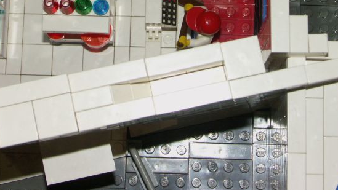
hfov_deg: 17.3
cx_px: 140
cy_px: -37
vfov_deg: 9.6
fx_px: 1112
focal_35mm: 124
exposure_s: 1/60
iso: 200
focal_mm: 15.76
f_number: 5.6
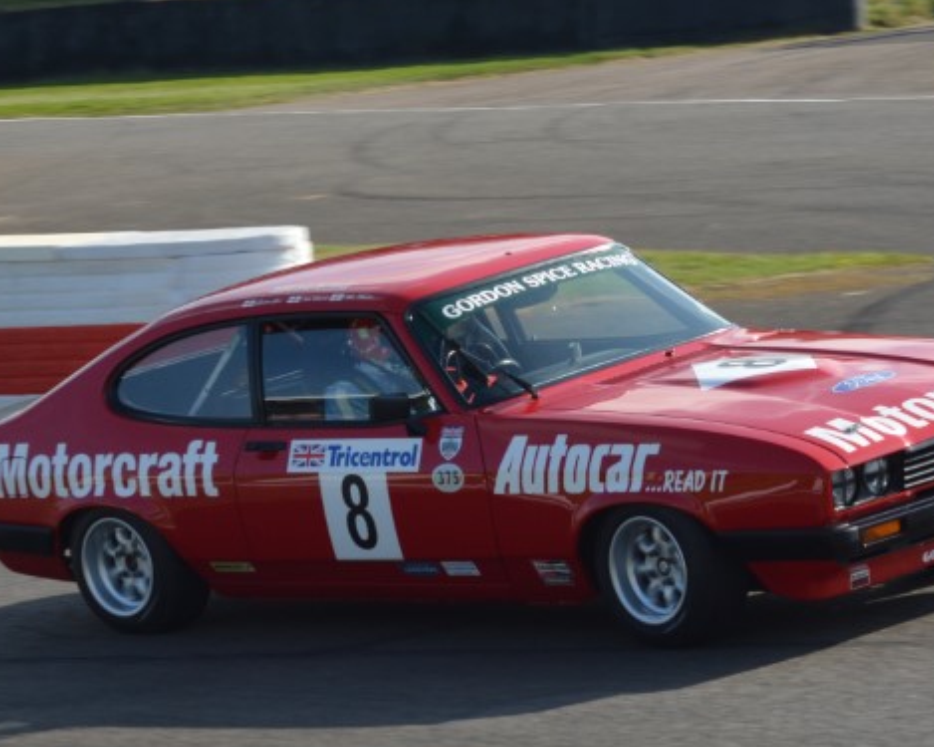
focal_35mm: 147
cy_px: 449
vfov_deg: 10.5
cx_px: 514
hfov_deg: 13.1
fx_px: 4063
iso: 400
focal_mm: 70
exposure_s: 1/400
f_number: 11
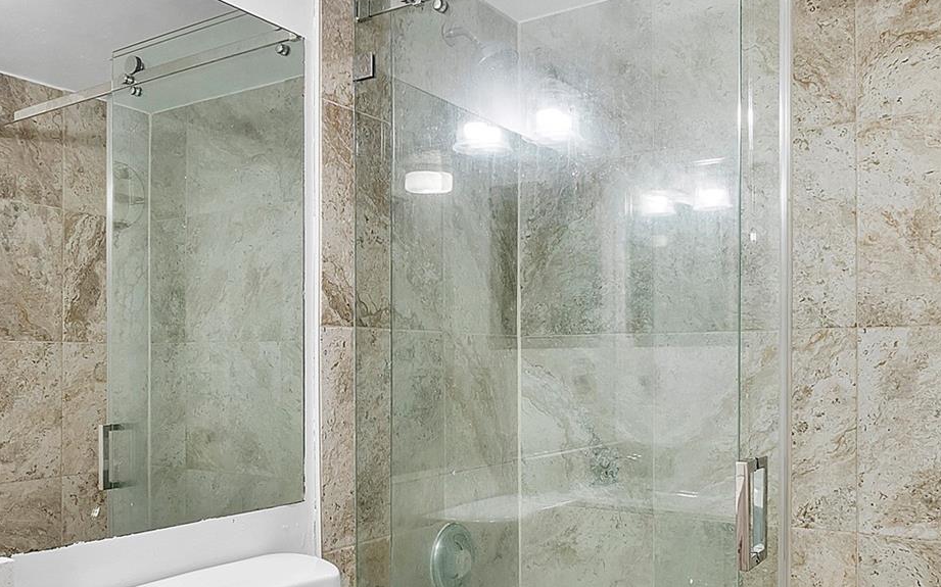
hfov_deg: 56.4
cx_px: 389
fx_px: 872
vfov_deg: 37.0
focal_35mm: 34
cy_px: 378
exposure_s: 1/1.25
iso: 160
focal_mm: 10
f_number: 11
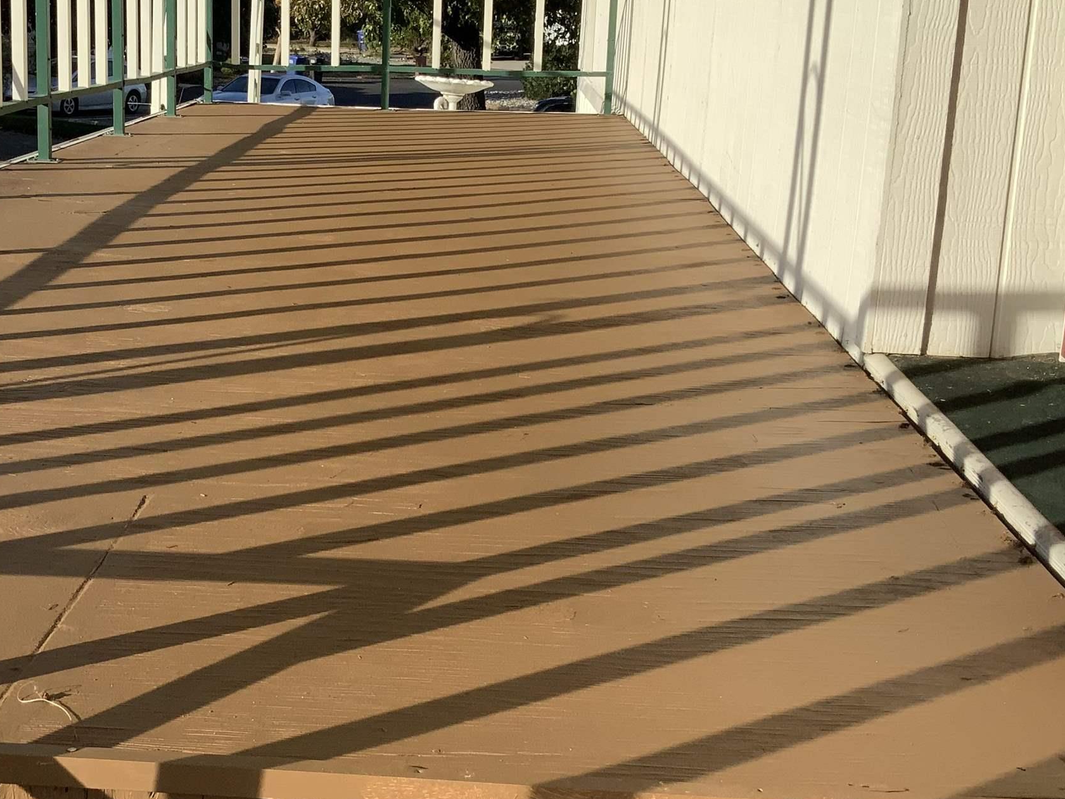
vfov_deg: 27.5
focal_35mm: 53
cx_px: 367
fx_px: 1631
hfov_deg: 35.9
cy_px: 352
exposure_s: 1/1912
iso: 16
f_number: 1.8
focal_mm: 3
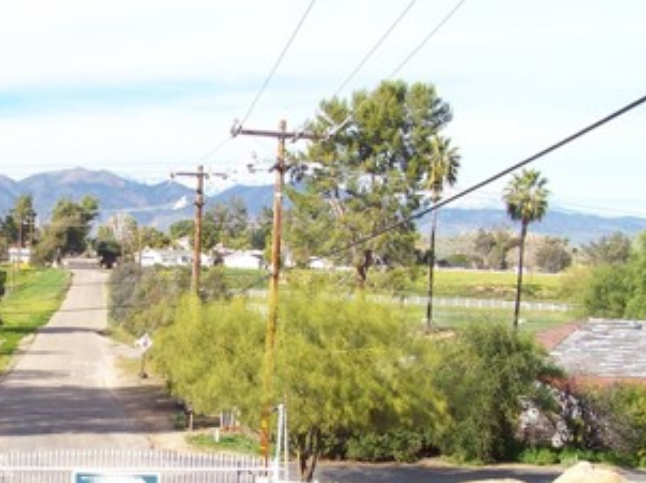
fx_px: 1305
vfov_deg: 20.6
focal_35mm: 70
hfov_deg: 27.2
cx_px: 124
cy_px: 412
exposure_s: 1/400
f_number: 3.6
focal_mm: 5.85
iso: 64
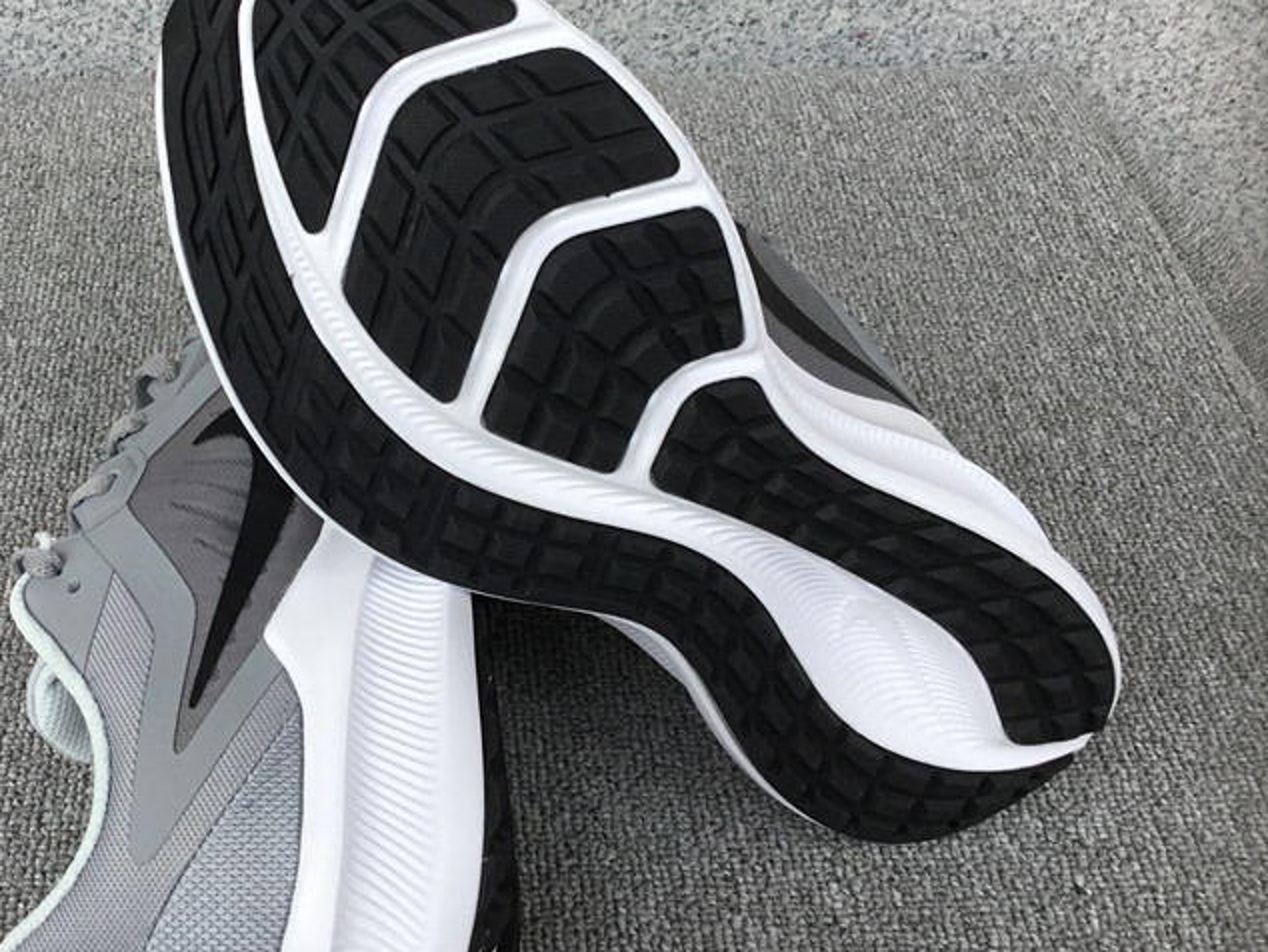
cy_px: 431
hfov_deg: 42.1
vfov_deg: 32.9
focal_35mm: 44
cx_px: 384
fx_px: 1612
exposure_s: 1/281
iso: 25
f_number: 2.4
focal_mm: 3.3
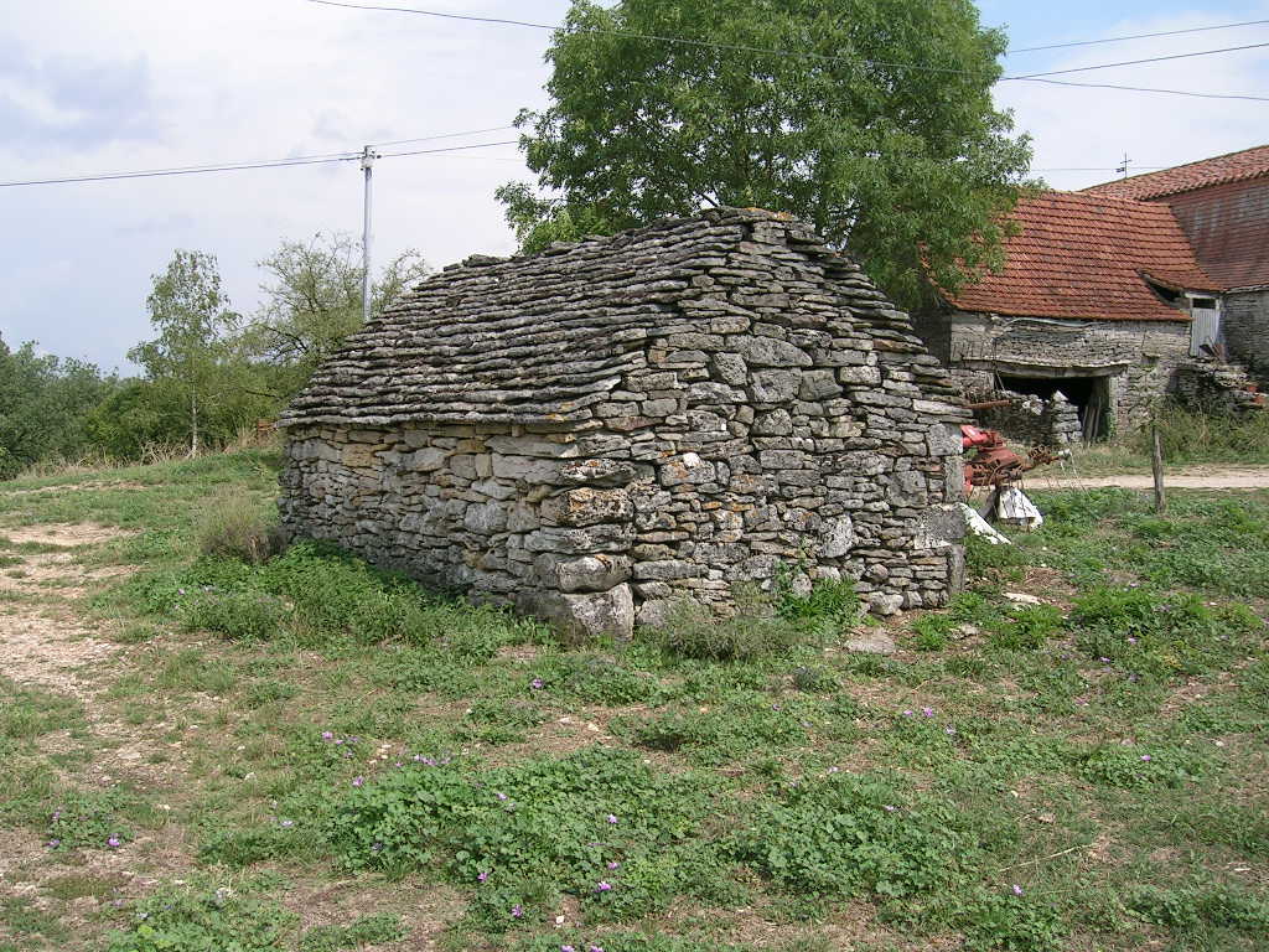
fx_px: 1283
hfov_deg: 52.6
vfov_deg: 40.7
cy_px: 476
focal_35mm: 35
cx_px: 634
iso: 50
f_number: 4.8
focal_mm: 5.4
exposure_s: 1/346
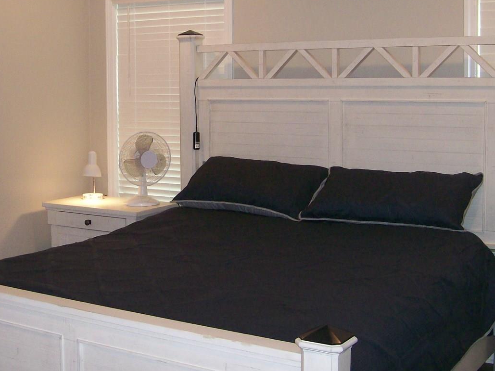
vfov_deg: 26.0
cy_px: 143
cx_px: 165
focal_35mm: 56
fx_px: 801
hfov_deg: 34.1
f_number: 2.7
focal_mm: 6
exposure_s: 1/64
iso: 140
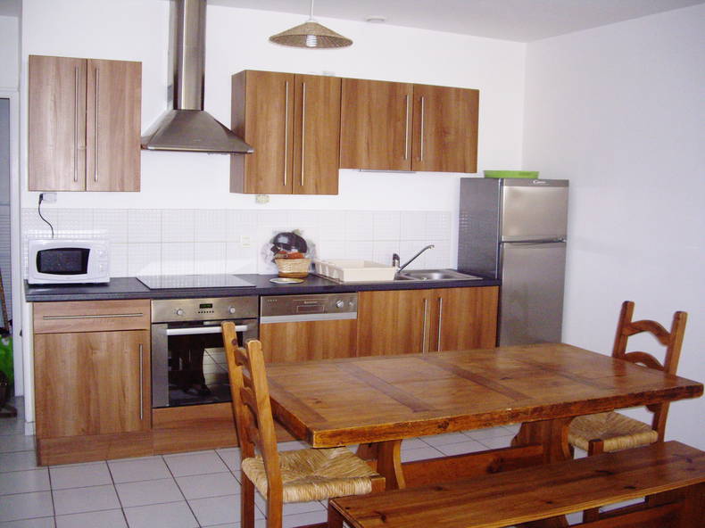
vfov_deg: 37.7
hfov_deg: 49.0
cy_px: 264
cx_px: 352
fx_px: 774
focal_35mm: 38
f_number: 2.8
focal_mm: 7.9
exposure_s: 1/40
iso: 400
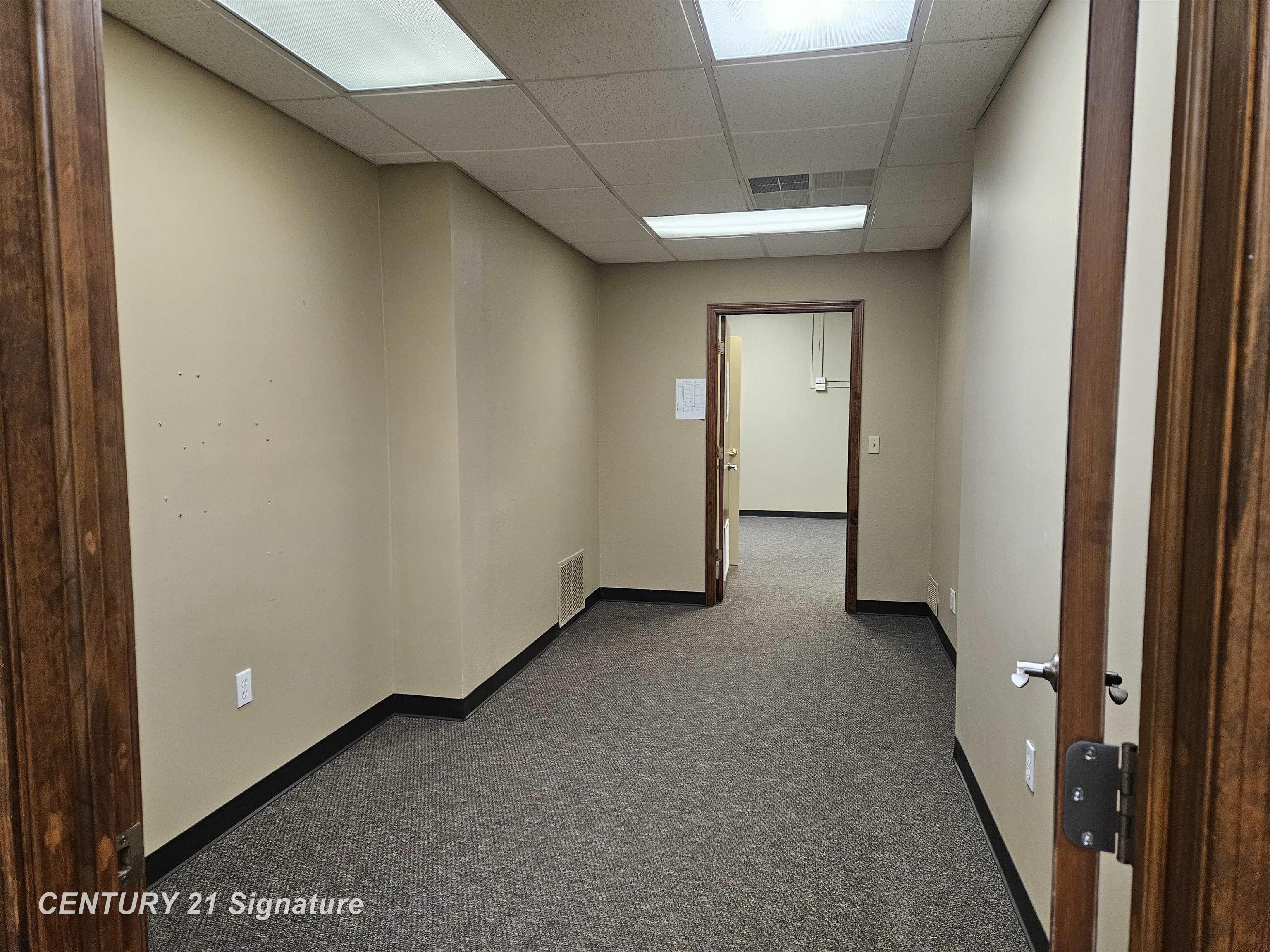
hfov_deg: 73.9
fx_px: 844
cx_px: 635
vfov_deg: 58.9
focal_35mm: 23
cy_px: 476
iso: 500
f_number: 1.8
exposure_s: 1/120
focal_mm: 5.4
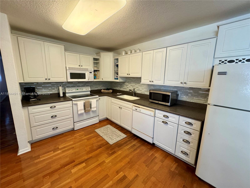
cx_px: 125
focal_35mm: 14
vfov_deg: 85.7
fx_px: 101
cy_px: 94
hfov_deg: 102.1
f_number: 2.2
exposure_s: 1/60
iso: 250
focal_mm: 2.22
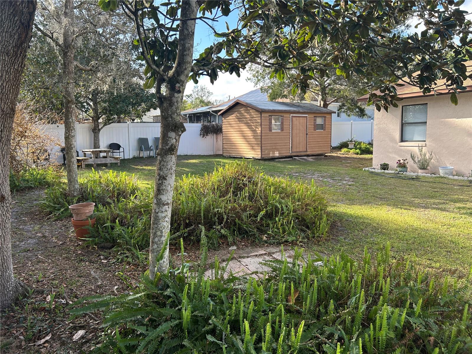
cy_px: 177
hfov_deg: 67.3
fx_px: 355
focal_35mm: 26
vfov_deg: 53.1
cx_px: 236
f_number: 1.5
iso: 50
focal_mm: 5.7
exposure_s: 1/567
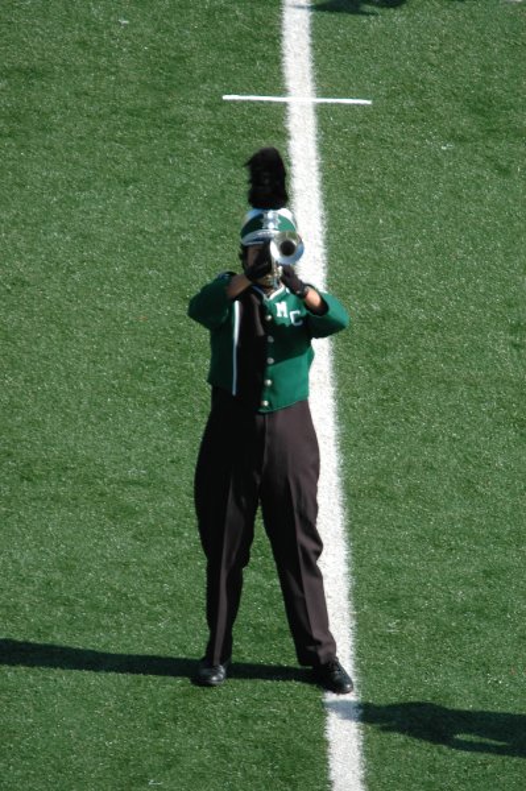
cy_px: 396
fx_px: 13172
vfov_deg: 3.4
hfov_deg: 2.3
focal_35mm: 600
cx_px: 263
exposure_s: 1/640
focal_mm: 400
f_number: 5.6
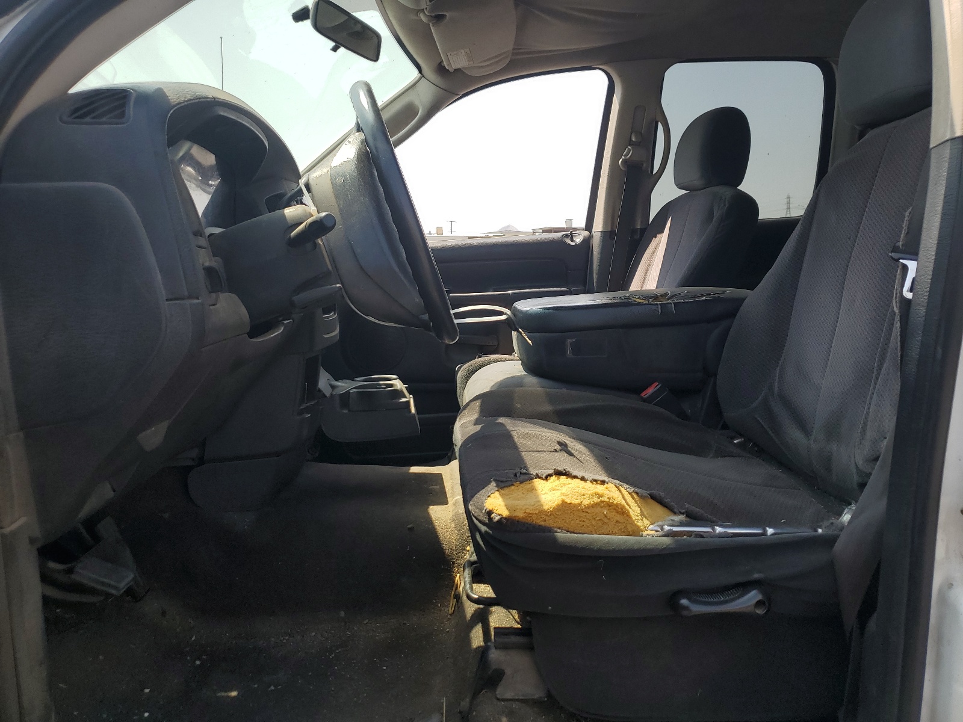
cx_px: 482
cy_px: 361
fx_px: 723
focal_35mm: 26
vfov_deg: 53.1
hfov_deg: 67.3
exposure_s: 1/1429
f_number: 1.5
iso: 50
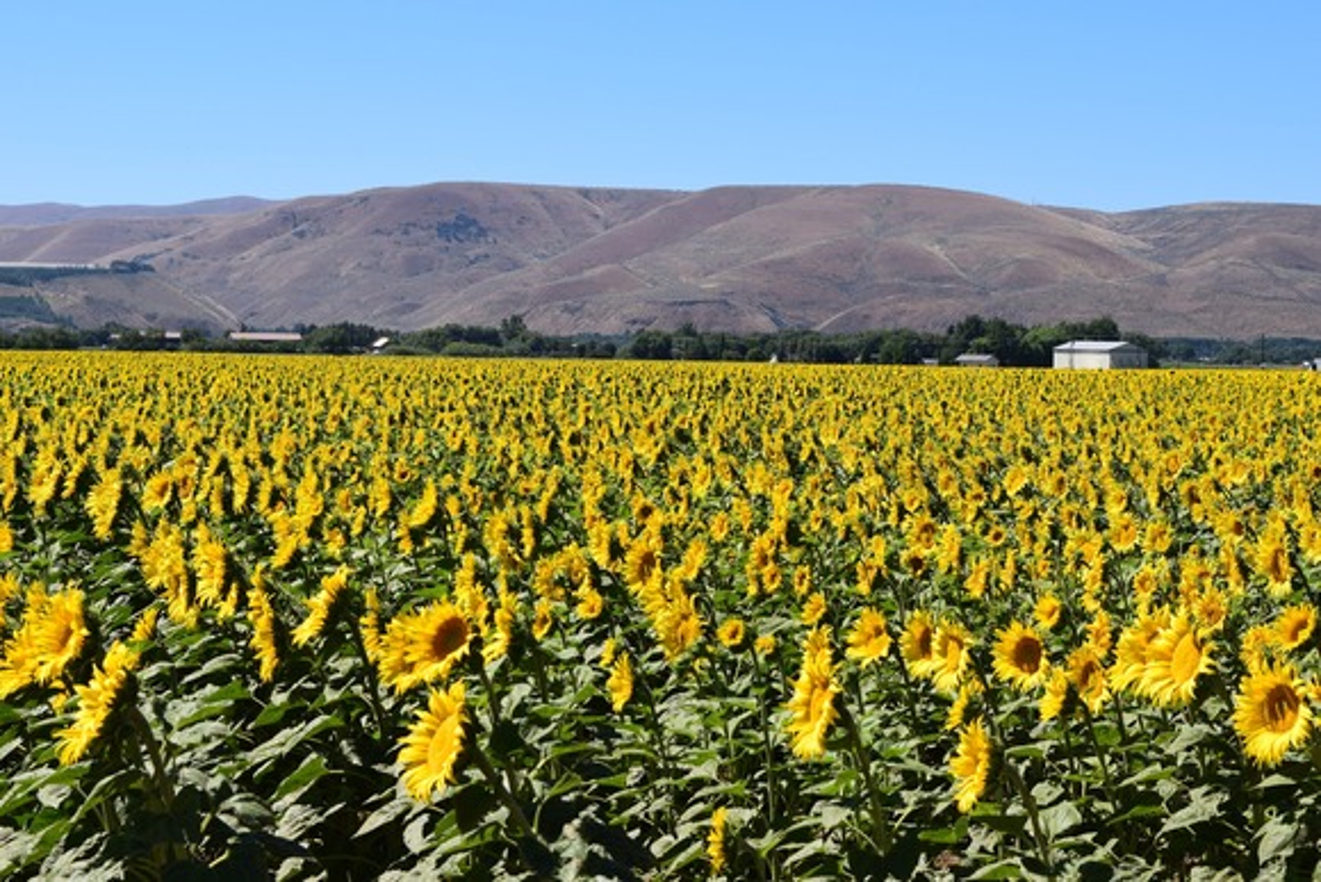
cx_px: 660
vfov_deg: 16.6
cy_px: 441
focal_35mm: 82
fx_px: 3028
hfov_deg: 24.6
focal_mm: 55
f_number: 11
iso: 280
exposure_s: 1/500
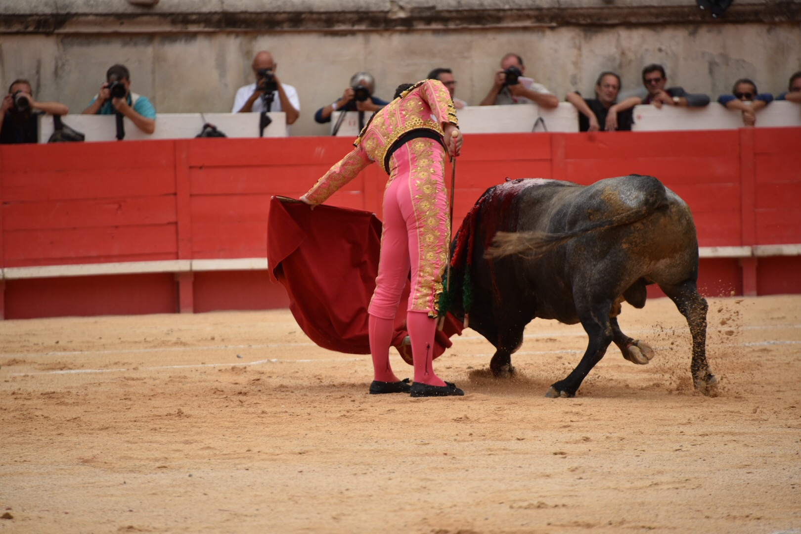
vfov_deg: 4.6
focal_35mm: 300
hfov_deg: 6.9
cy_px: 267
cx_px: 400
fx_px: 6674
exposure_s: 1/640
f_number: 5.6
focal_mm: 300
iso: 640
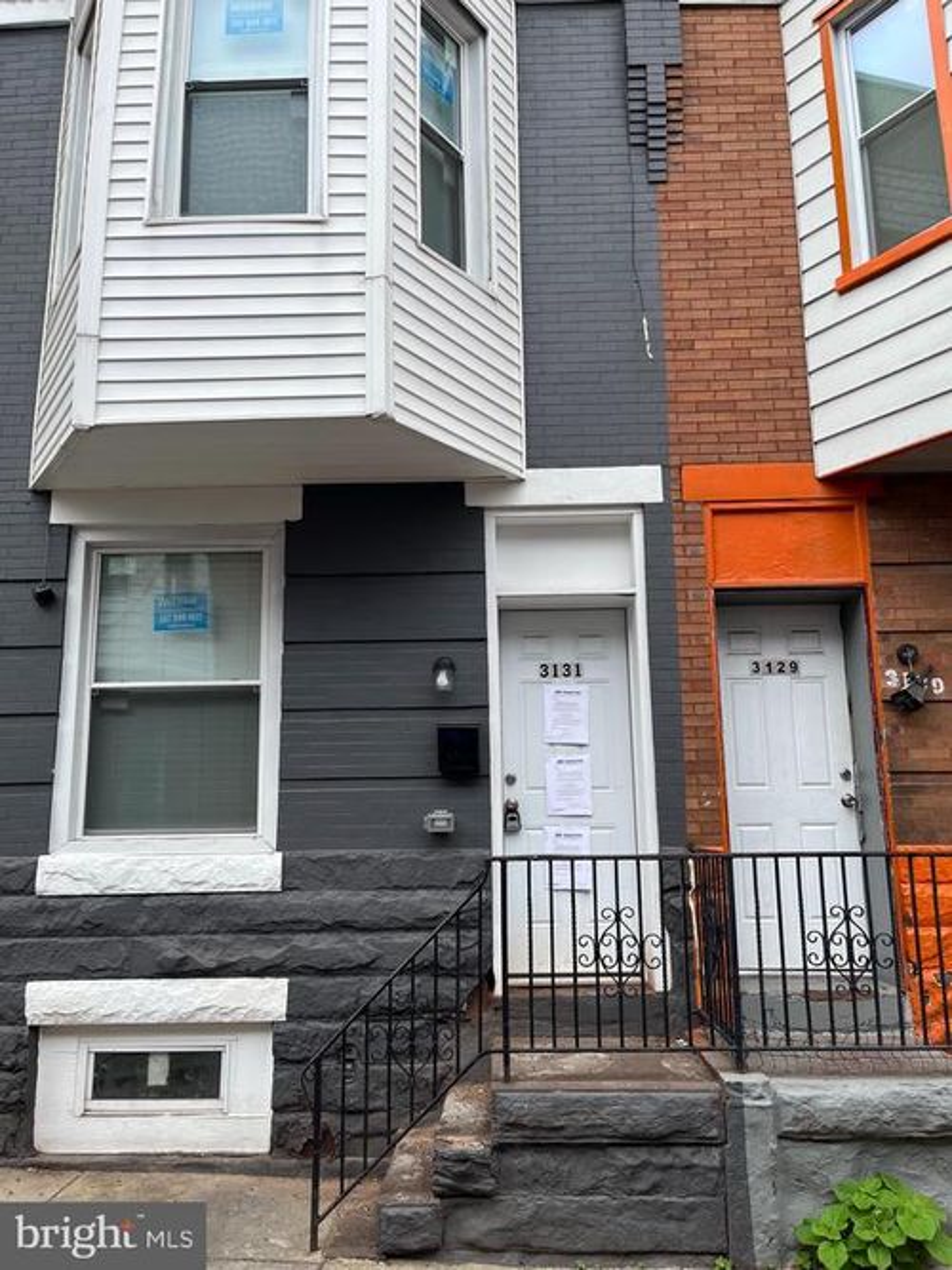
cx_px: 476
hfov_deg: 53.0
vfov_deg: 67.3
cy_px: 635
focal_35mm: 26
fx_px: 954
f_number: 1.6
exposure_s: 1/827
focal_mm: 5.1
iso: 50
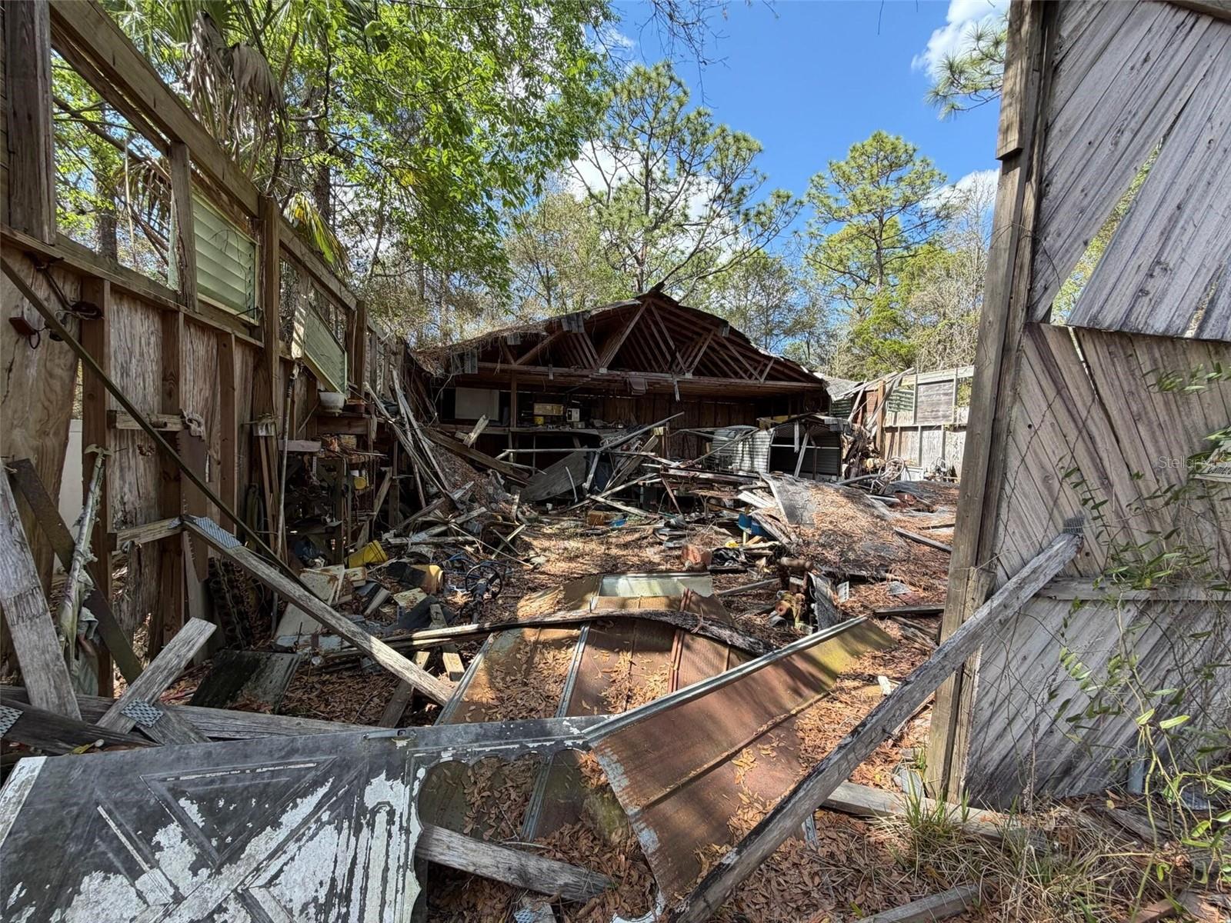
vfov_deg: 85.7
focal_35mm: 14
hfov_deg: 102.1
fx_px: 498
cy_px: 462
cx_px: 616
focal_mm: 2.22
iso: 50
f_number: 2.2
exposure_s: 1/338
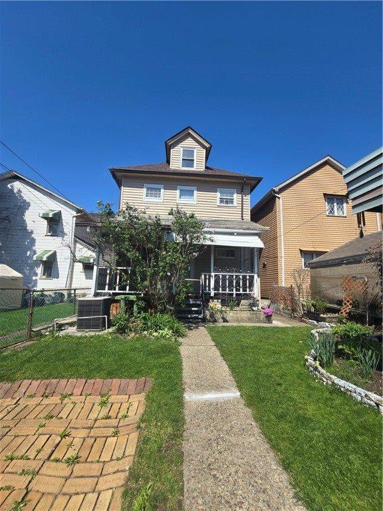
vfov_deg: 106.2
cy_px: 256
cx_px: 192
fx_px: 192
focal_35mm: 13
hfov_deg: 89.9
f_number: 2.2
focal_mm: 2.2
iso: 50
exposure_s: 1/2797
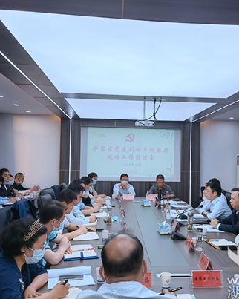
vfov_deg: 45.8
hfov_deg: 37.0
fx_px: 354
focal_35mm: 40
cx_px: 154
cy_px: 152
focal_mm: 6.67
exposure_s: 1/504
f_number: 1.9
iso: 50
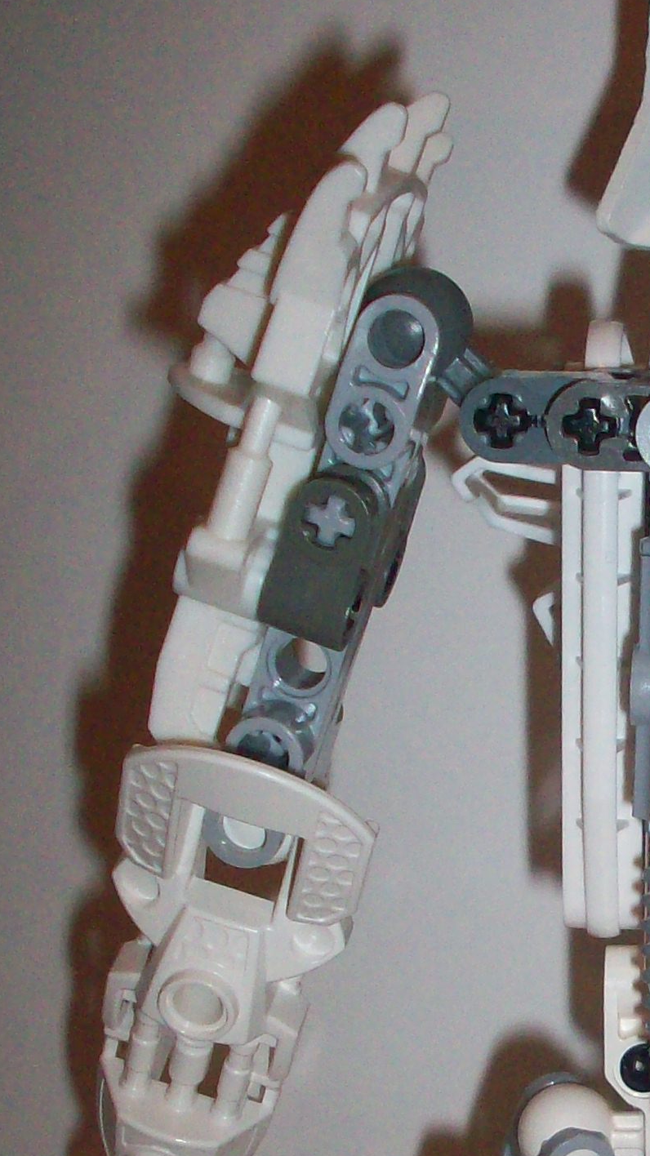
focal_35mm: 87
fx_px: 2667
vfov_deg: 24.0
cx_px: 787
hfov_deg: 13.5
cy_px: 949
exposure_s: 1/64
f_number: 2.8
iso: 160
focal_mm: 6.2
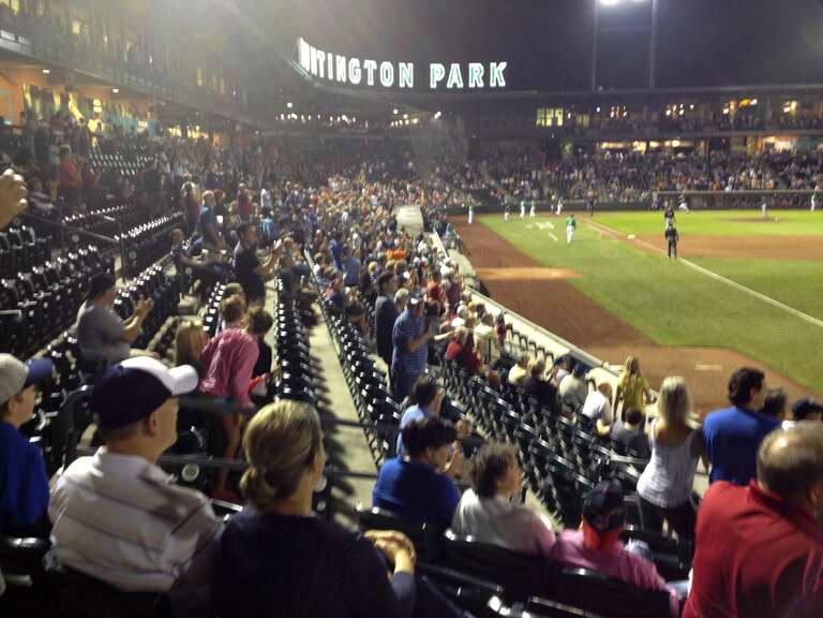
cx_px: 412
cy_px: 309
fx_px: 832
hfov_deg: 52.6
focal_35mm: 35
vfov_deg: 40.7
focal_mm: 4.28
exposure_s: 1/20
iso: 100
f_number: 2.4
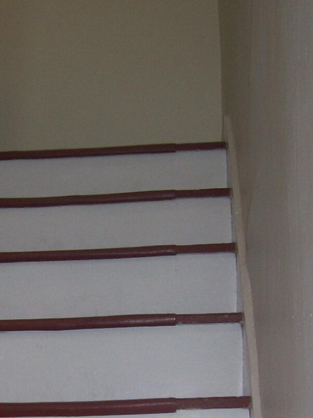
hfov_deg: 17.0
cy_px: 388
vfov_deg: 22.4
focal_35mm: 85
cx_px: 7
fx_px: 1025
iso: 80
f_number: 2.7
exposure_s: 1/64
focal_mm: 5.6
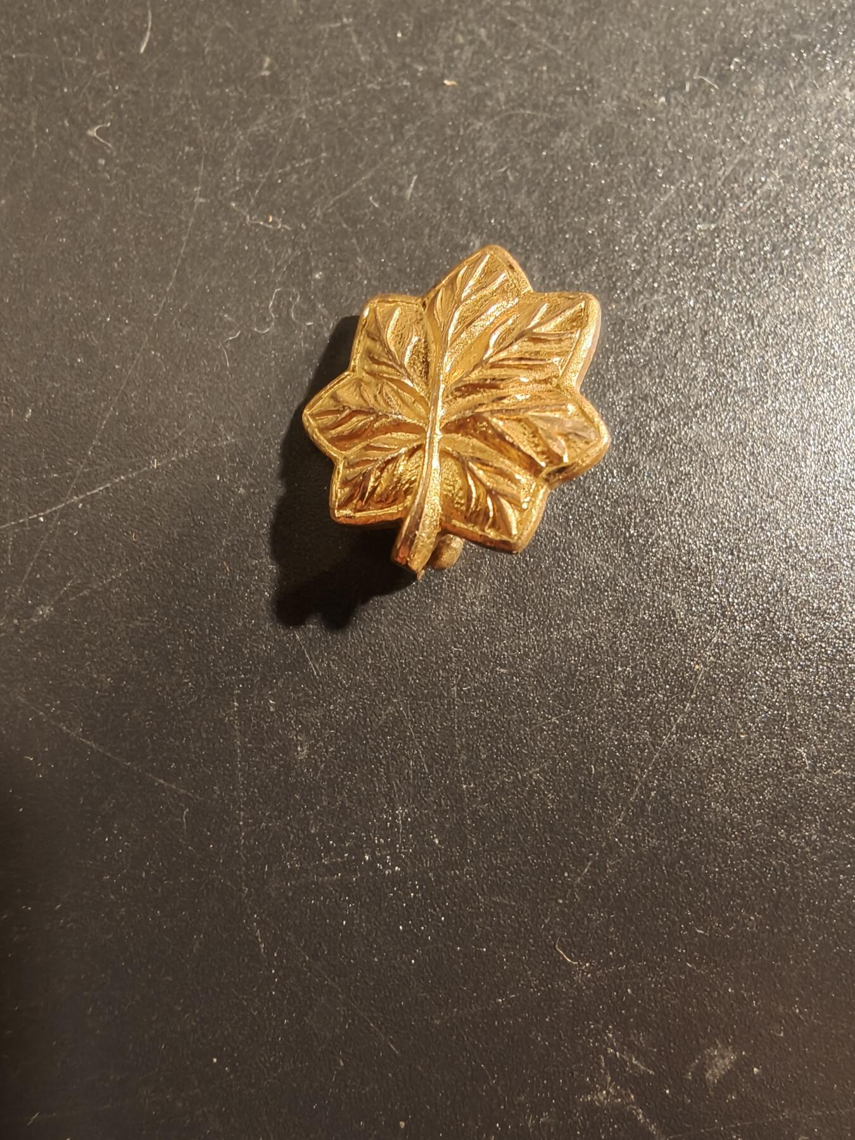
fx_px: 757
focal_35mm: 23
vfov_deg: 73.9
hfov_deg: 58.9
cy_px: 570
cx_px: 428
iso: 640
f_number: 2
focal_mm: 2.32
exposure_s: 1/50
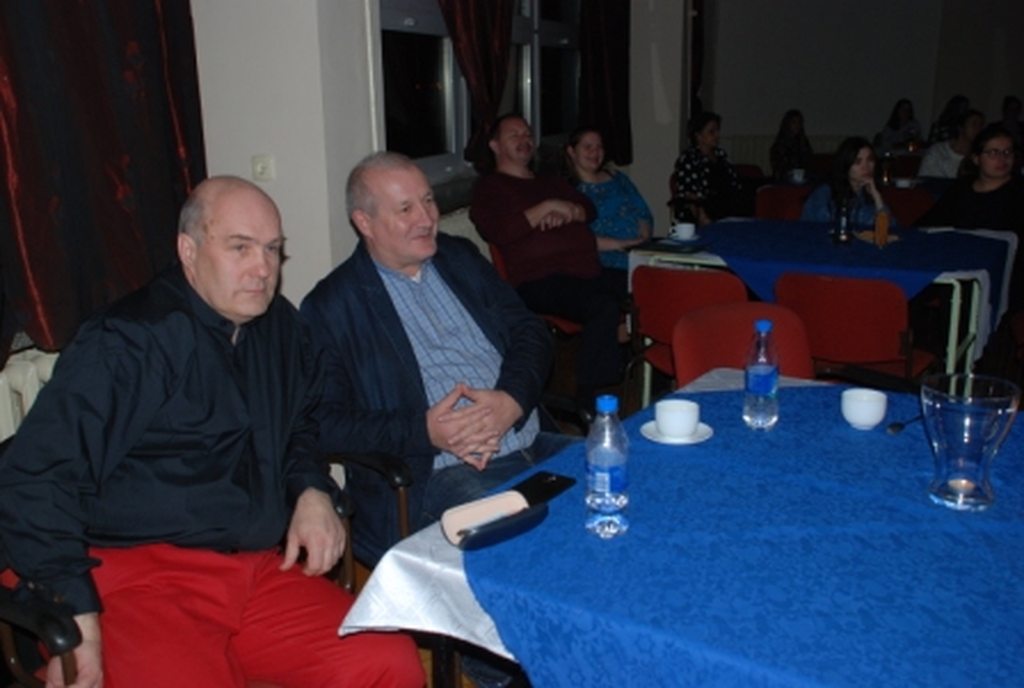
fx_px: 1026
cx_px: 512
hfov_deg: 53.0
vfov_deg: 37.1
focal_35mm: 36
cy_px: 344
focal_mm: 24
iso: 200
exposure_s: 1/60
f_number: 4
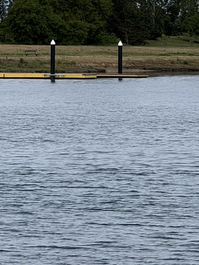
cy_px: 38
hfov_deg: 3.8
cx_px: -15
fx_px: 3006
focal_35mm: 392
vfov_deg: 5.1
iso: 64
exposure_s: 1/2817
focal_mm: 15.66
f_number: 2.8
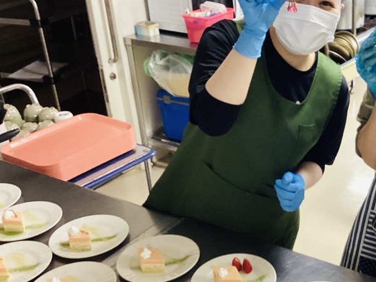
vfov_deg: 28.0
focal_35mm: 52
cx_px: 308
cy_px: 153
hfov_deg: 35.5
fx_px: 565
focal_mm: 3.3
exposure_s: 1/60
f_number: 2.4
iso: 160
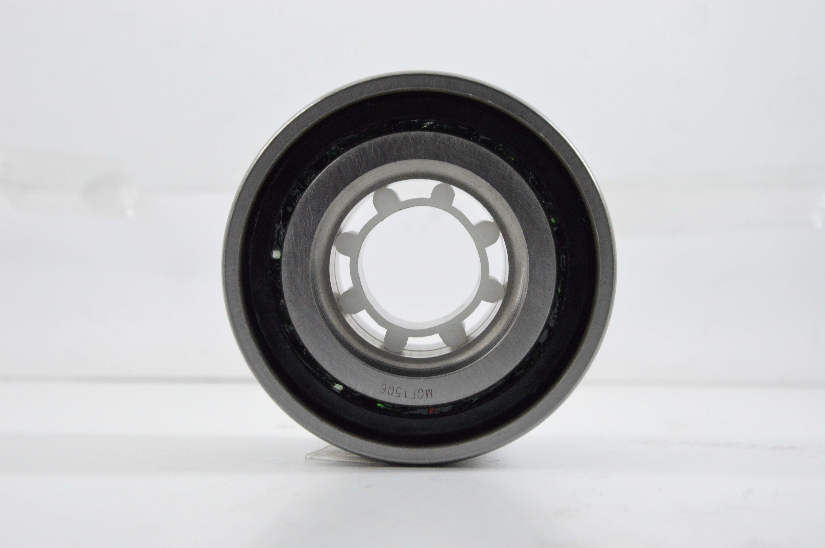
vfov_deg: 14.7
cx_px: 412
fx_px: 2129
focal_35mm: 93
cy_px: 274
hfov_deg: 21.9
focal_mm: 62
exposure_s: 1/100
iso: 3200
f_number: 8
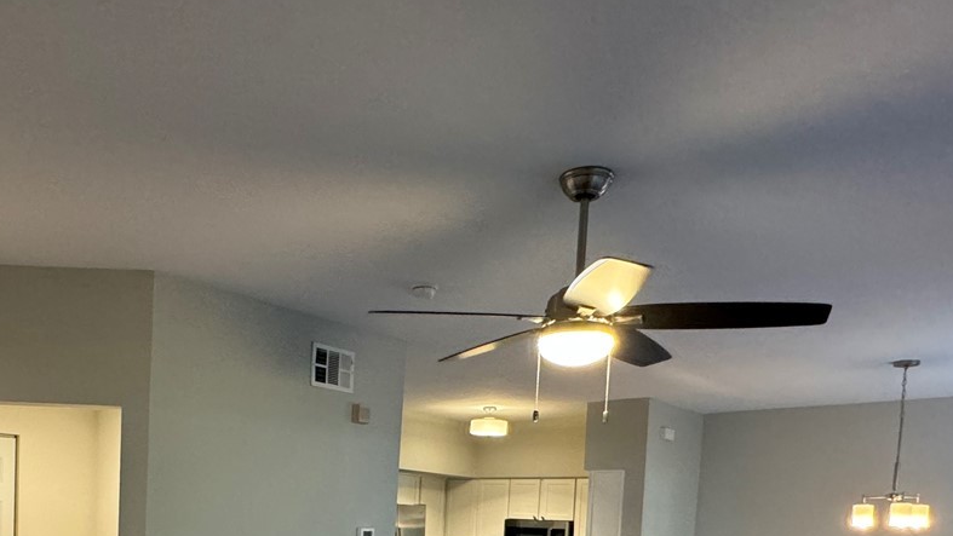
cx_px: 291
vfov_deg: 33.8
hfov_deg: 60.6
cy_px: 560
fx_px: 783
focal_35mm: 31
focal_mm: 2.22
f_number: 2.2
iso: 320
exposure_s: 1/60
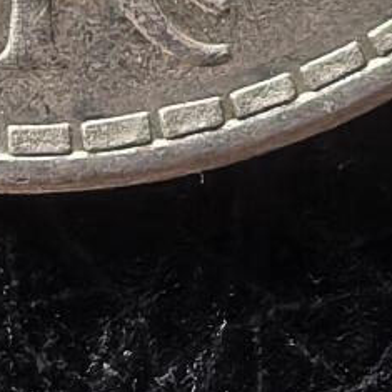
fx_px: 4676
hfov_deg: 4.8
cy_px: -621
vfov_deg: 4.7
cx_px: 35
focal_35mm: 365
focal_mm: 5.75
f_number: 2
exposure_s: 1/40
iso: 250
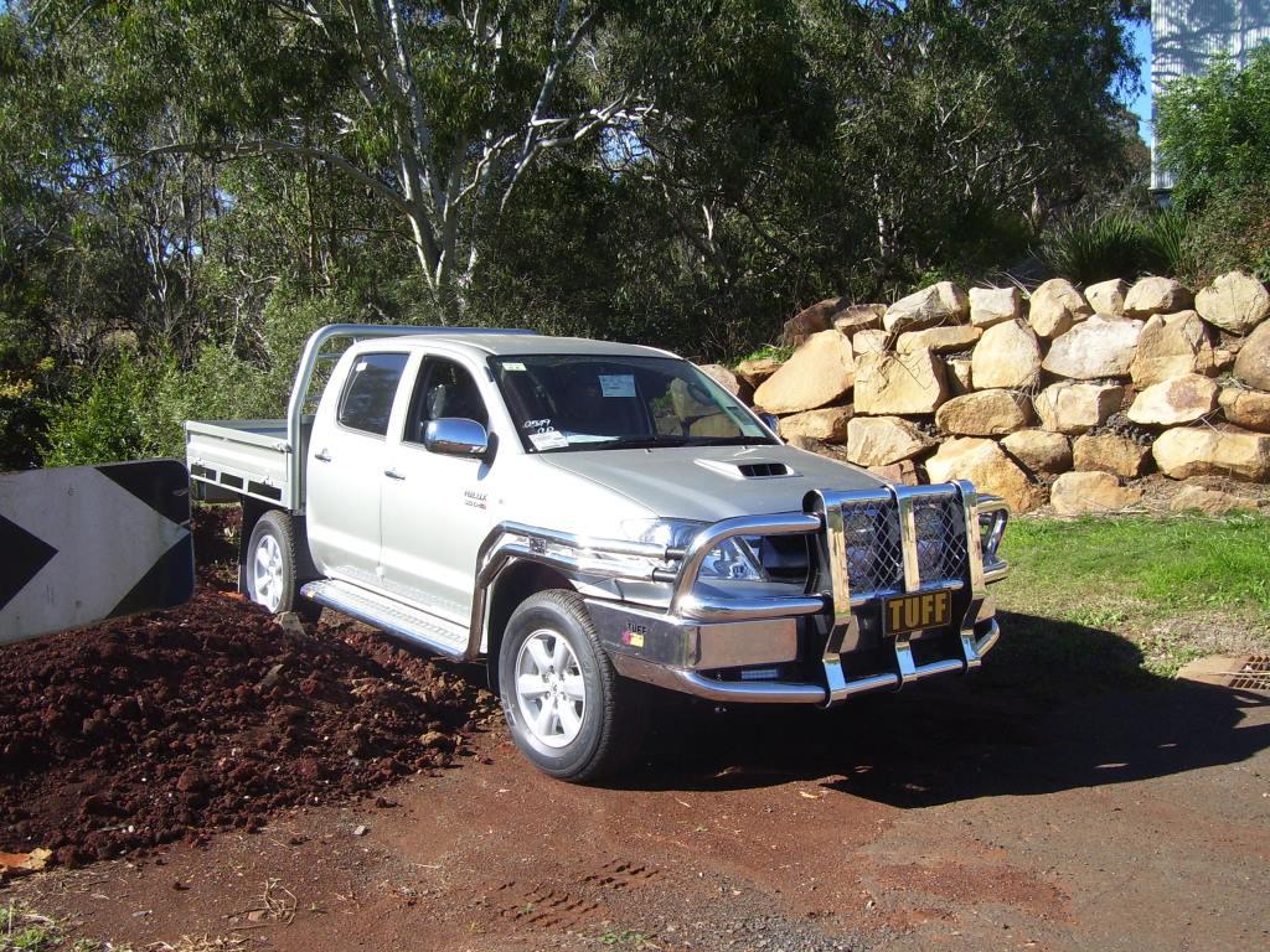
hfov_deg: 54.0
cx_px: 635
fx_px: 1247
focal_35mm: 34
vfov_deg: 41.8
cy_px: 476
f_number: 4.8
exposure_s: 1/250
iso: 80
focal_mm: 5.6
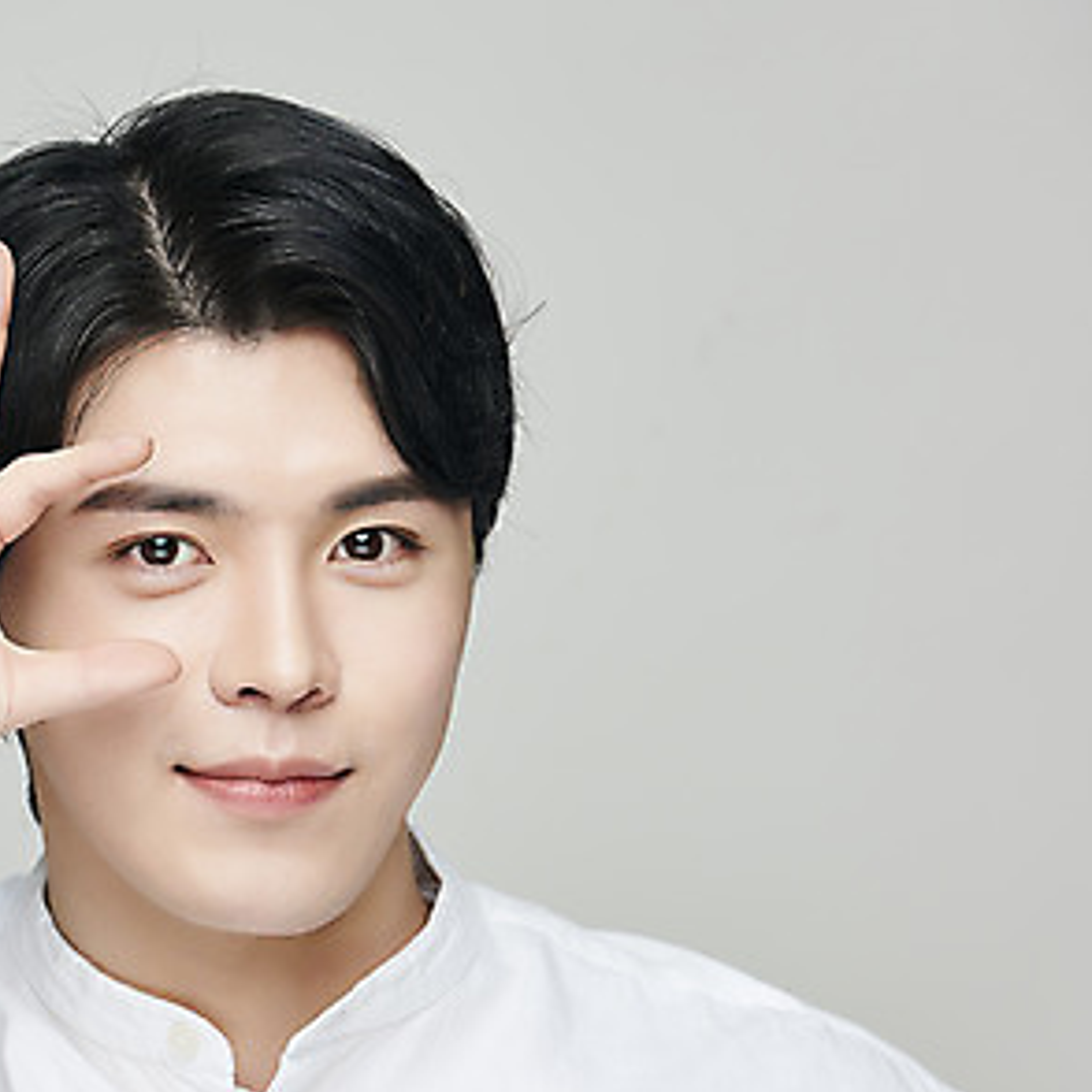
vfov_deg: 5.0
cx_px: 180
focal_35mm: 347
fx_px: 12385
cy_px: 654
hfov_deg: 5.0
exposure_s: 1/125
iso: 64
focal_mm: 200
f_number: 8
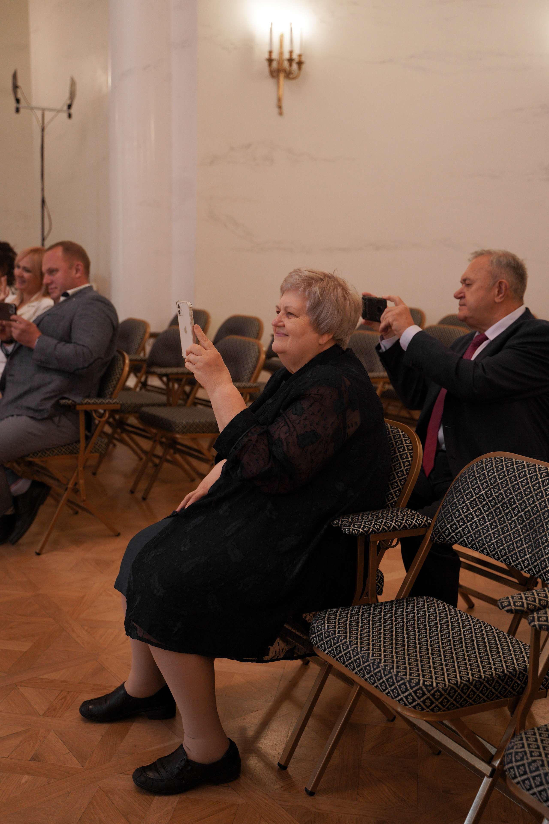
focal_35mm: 38
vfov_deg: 50.7
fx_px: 869
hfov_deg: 35.1
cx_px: 274
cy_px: 412
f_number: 2.8
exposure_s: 1/500
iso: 1250
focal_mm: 38
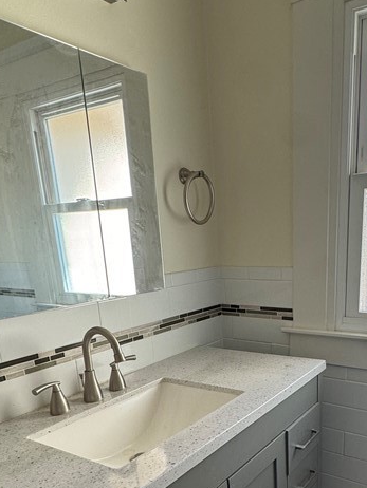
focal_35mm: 31
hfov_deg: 44.9
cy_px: 368
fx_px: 438
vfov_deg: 55.5
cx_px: 241
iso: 160
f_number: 2.2
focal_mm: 2.22
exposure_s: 1/99
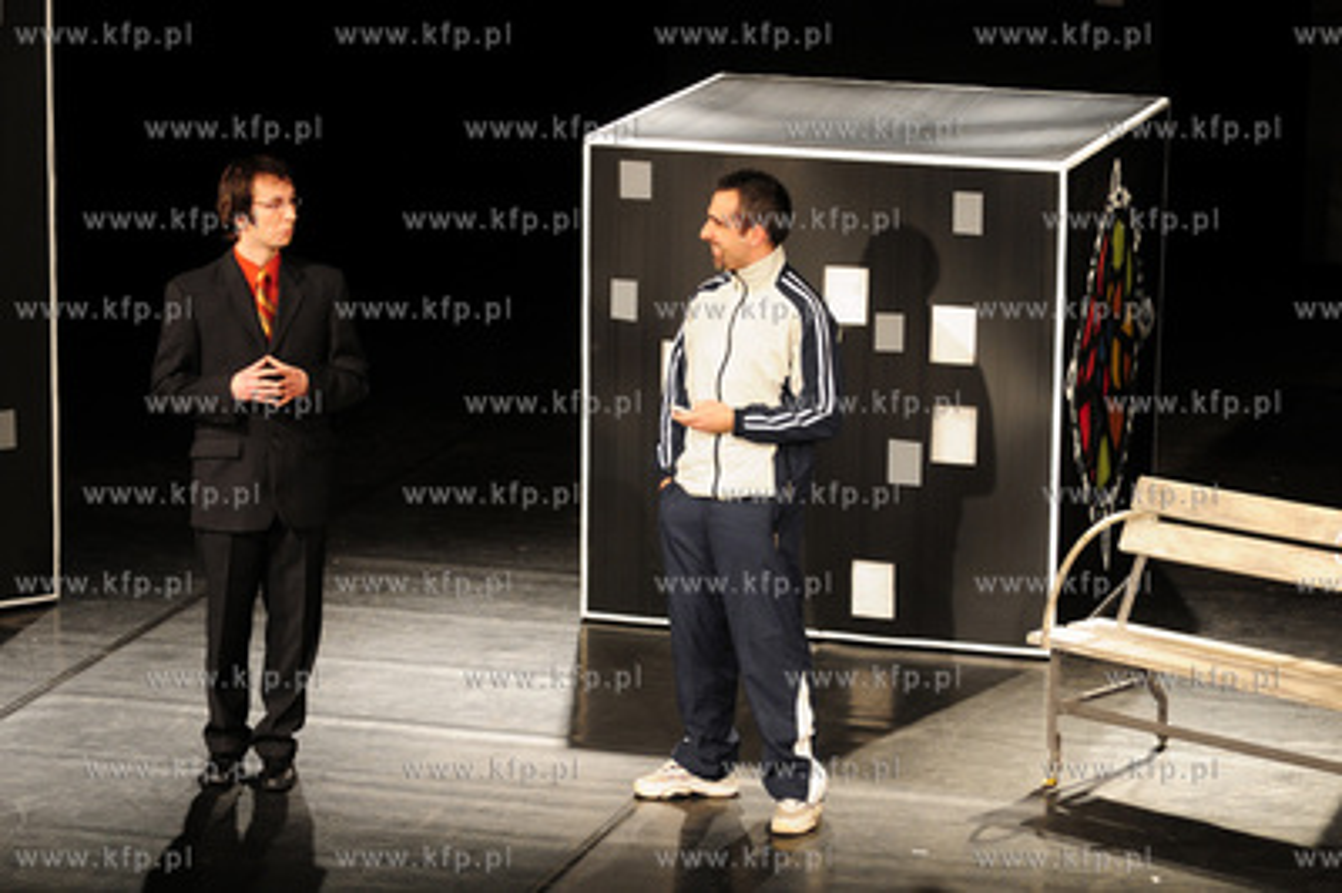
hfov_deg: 14.0
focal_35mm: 147
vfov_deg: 9.3
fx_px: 5475
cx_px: 671
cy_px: 446
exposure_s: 1/50
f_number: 5
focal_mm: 98
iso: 500
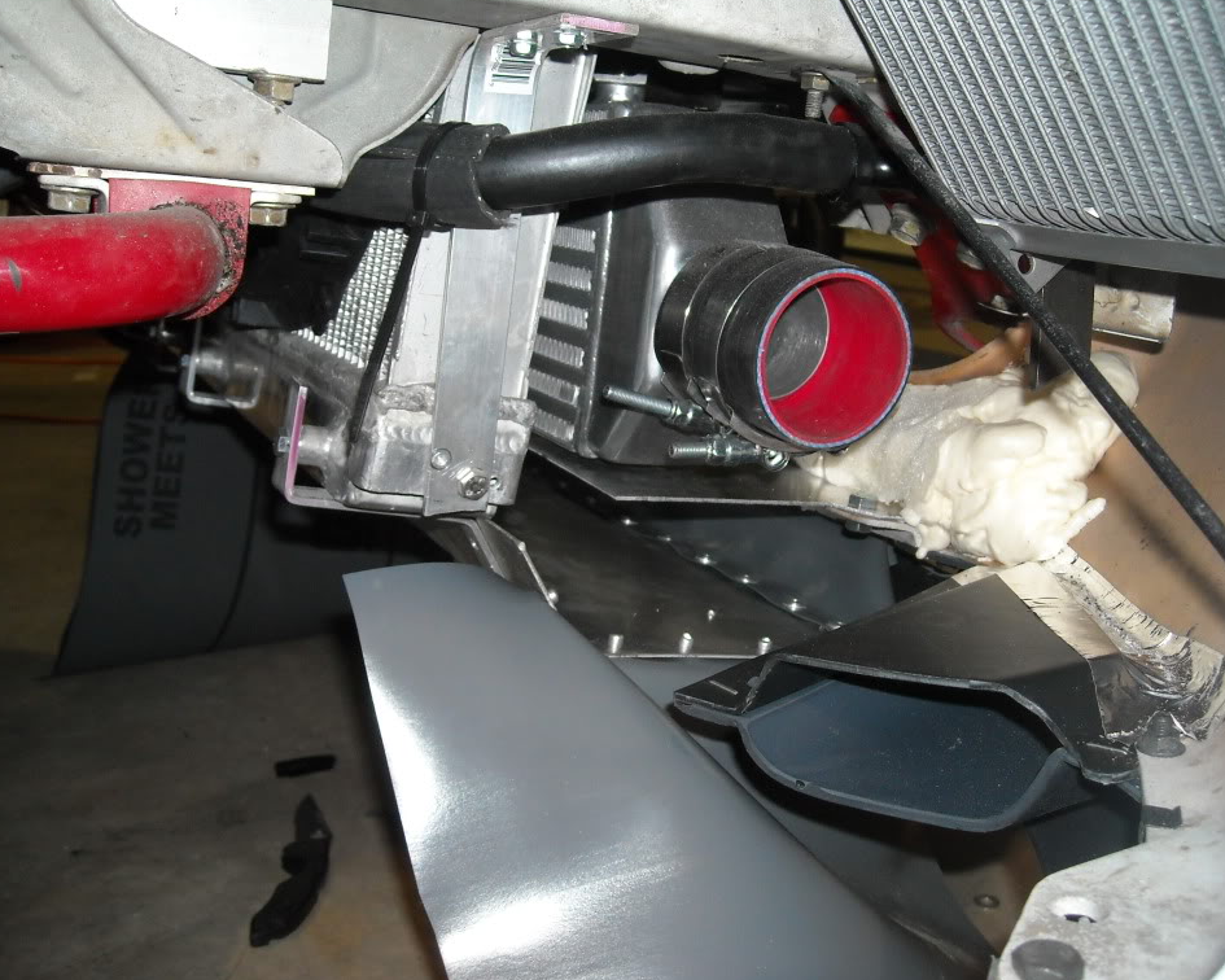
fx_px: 1341
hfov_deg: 49.1
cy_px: 489
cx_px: 611
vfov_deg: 40.1
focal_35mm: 37
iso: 200
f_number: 2.8
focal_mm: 5.7
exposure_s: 1/60
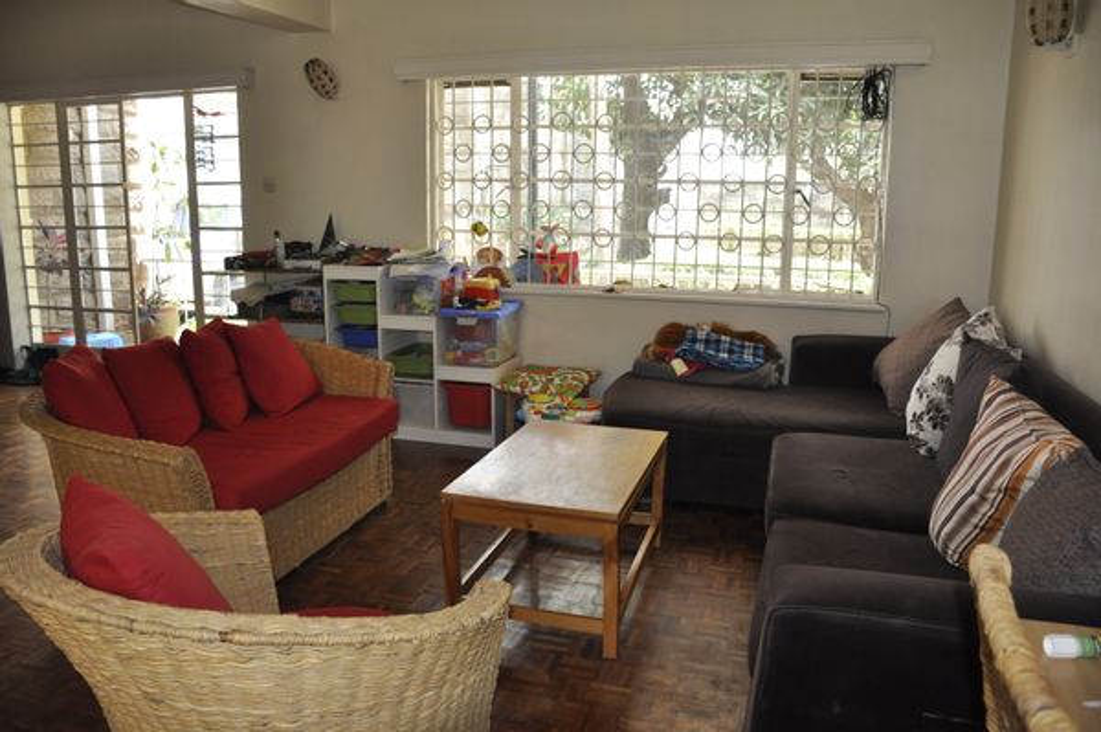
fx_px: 825
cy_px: 366
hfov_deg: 67.4
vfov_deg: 47.9
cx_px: 550
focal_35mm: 27
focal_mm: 18
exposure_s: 1/100
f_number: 3.5
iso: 800
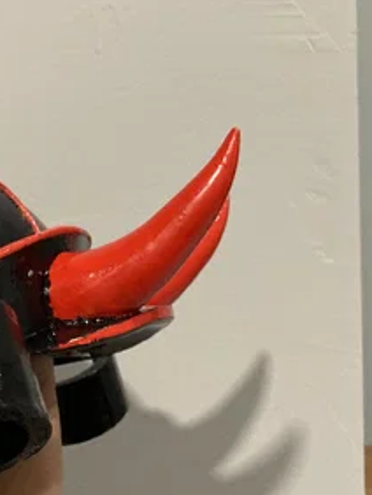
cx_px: -6
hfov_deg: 22.7
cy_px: 292
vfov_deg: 31.1
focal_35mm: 62
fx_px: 887
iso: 400
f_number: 1.8
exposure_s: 1/40
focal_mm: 3.99
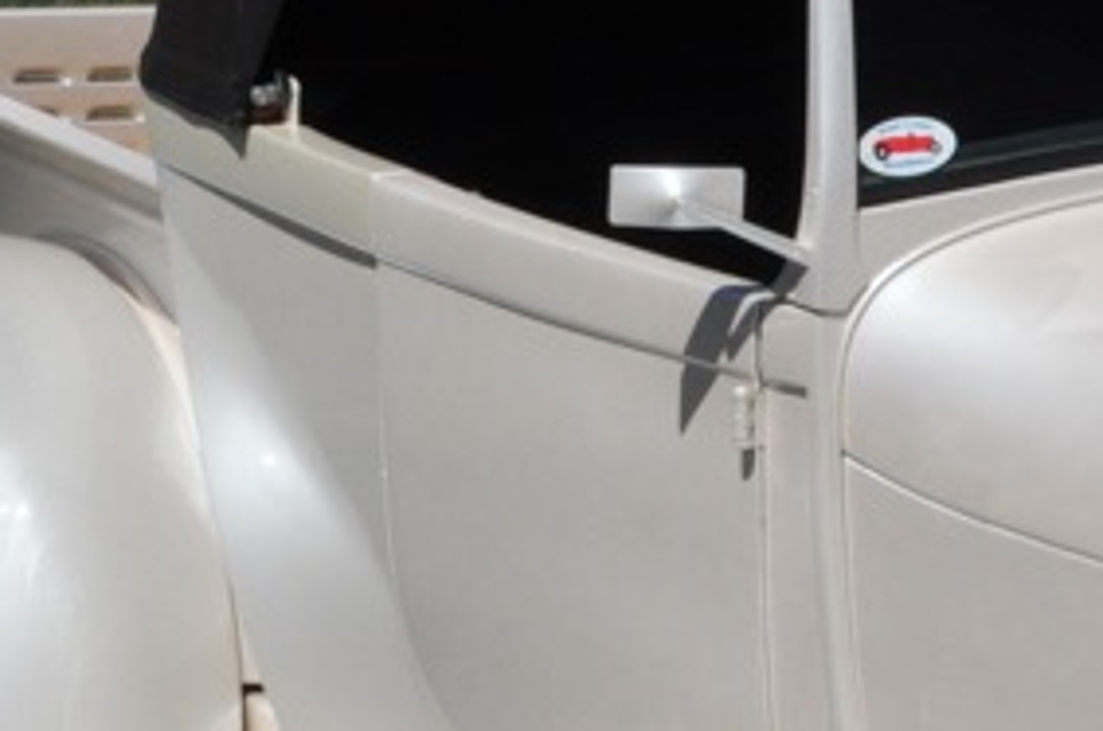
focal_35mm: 341
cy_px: 735
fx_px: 10430
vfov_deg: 4.0
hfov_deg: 6.0
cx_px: 1369
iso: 800
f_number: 16
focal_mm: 50
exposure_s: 1/1000
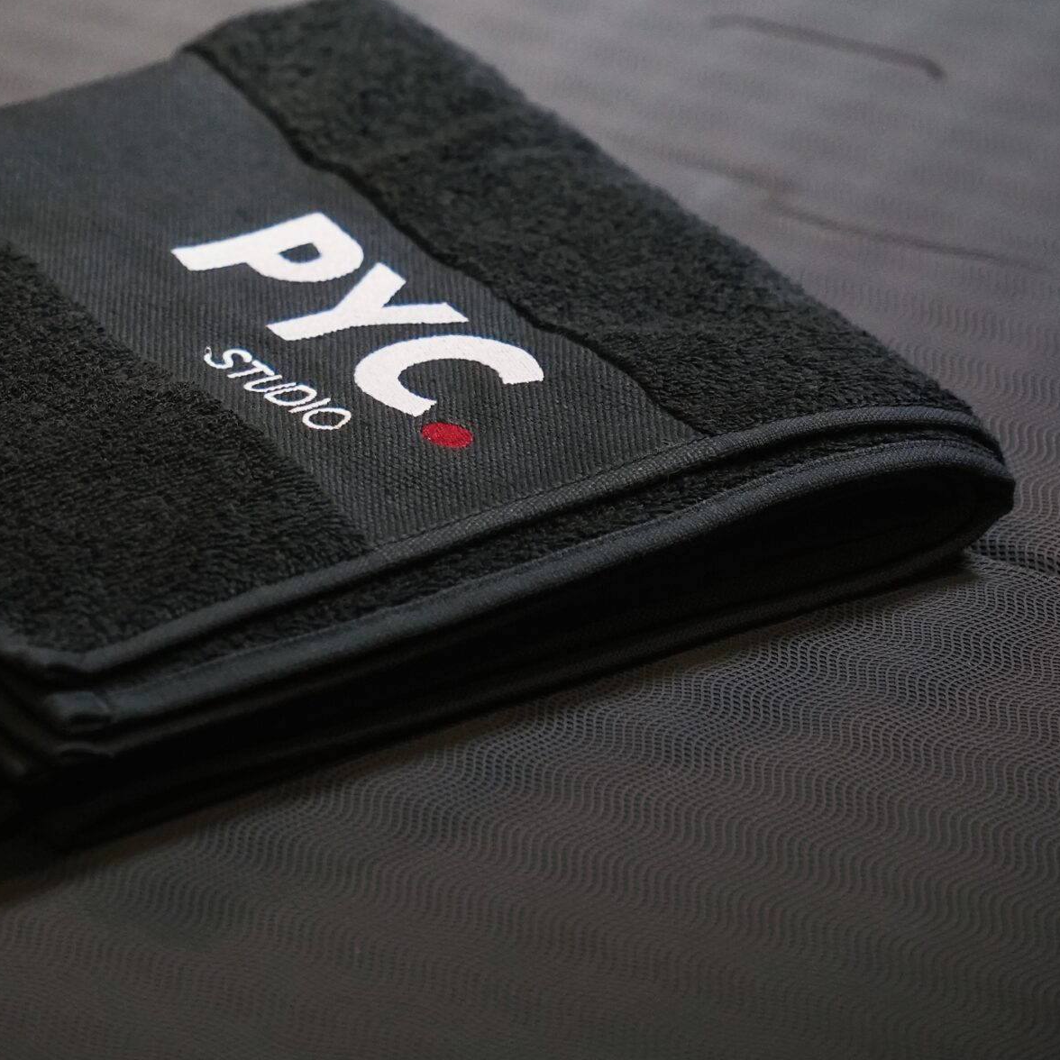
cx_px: 370
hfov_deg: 10.2
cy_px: 58
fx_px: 5959
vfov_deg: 10.1
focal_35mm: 172
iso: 2500
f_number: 2.8
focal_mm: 62
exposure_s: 1/100
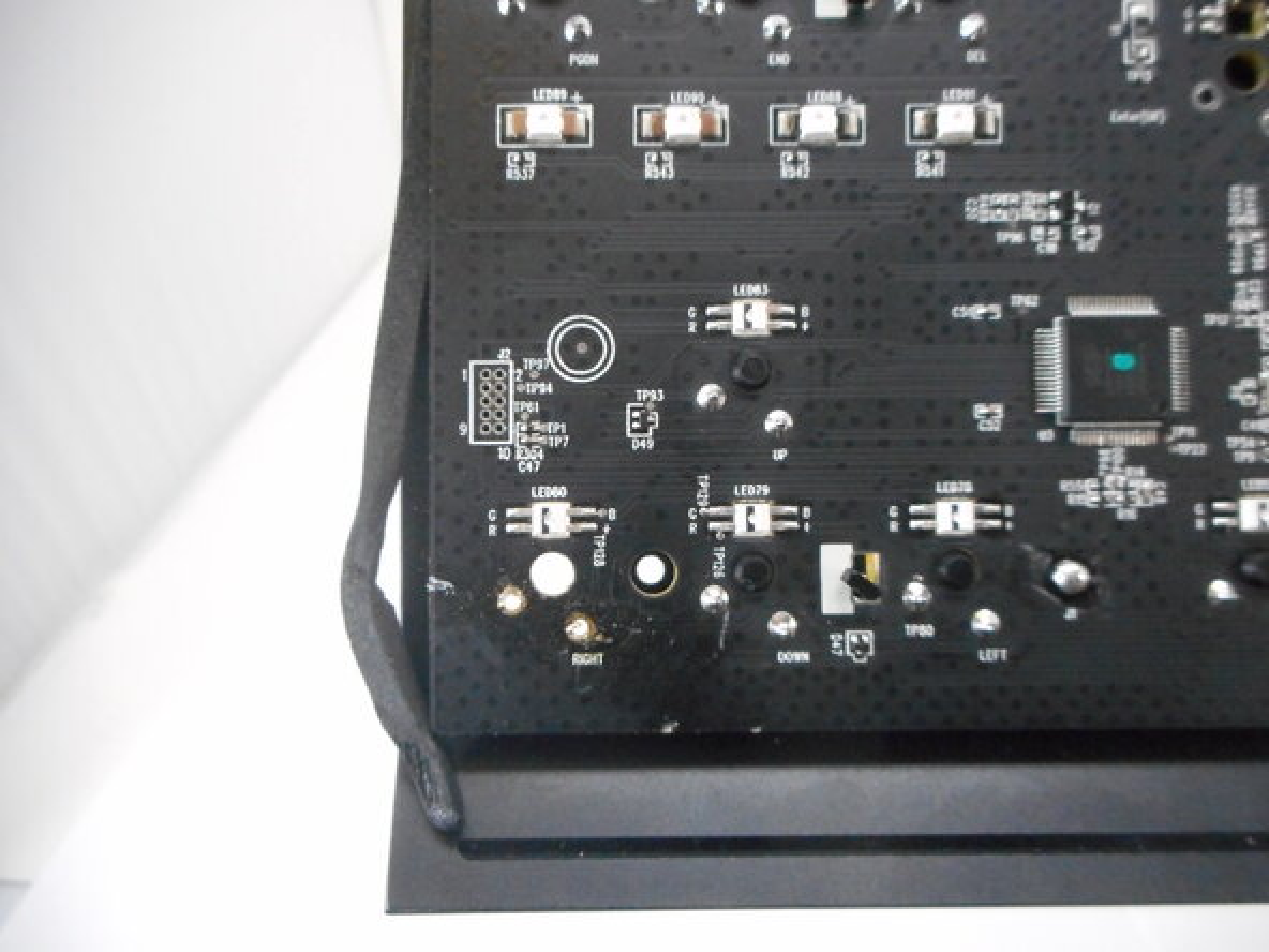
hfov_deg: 69.4
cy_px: 476
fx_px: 916
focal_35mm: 25
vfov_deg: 54.9
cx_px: 634
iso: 800
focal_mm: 4.5
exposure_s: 1/250
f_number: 3.7
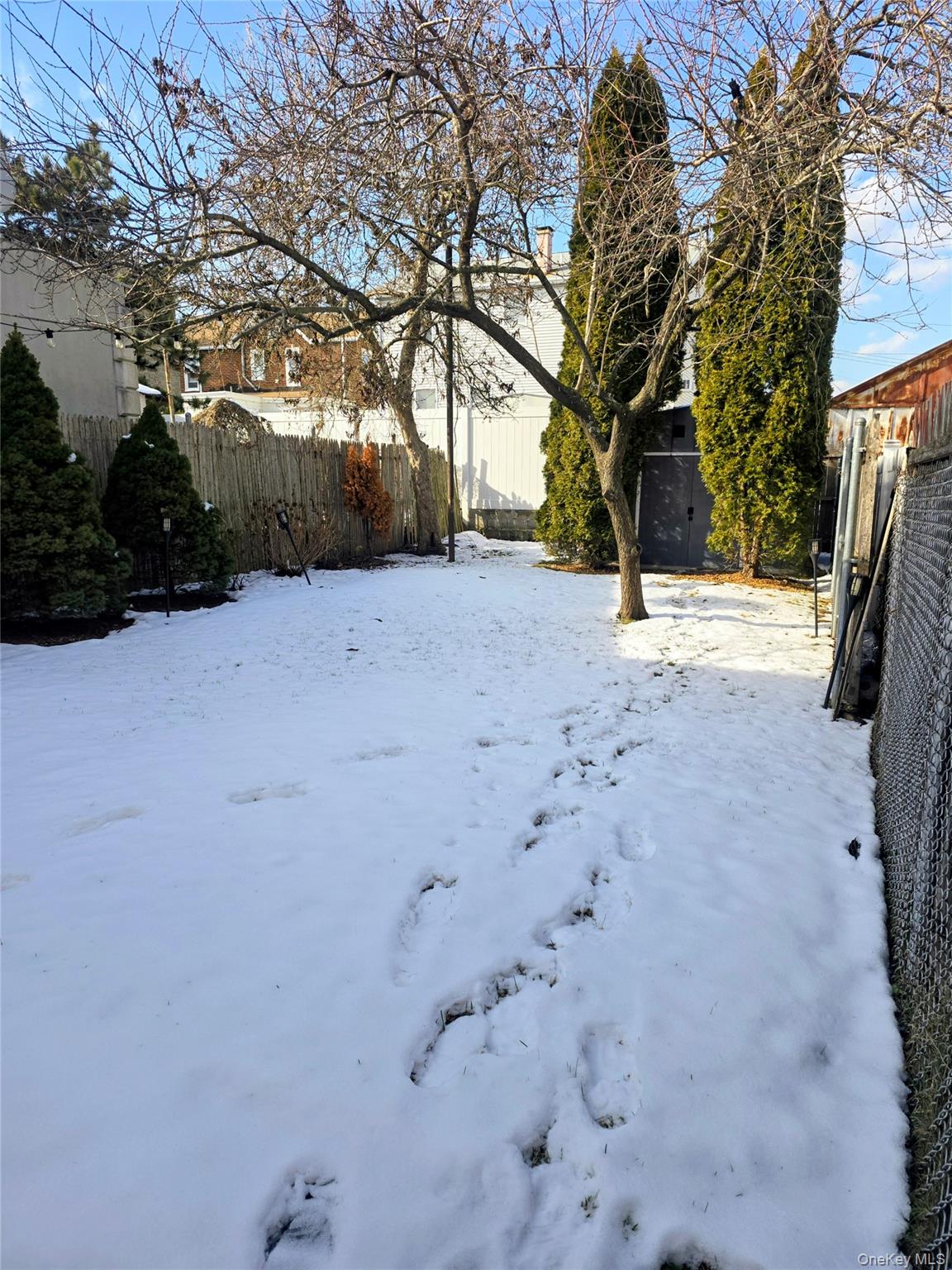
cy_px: 635
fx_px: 843
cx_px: 476
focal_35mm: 23
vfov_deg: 73.9
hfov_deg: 58.9
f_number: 1.7
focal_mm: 6.3
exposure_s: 1/365
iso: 12
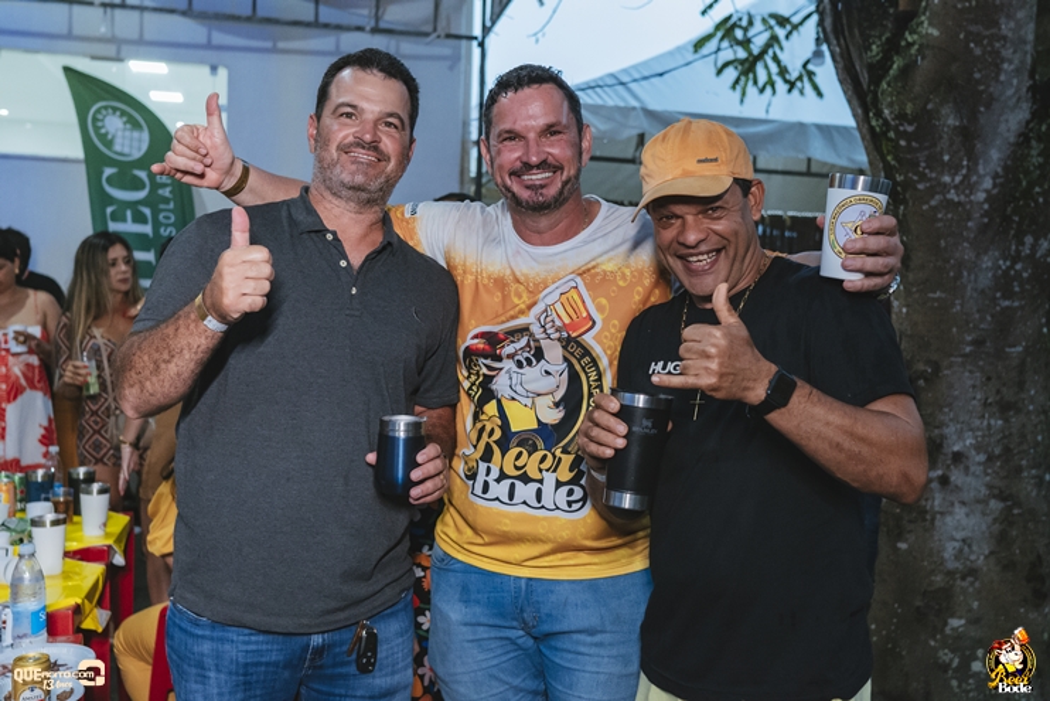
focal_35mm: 36
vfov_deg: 36.9
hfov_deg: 53.1
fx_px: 1050
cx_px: 525
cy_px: 350
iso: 2500
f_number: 2.5
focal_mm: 24
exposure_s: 1/250
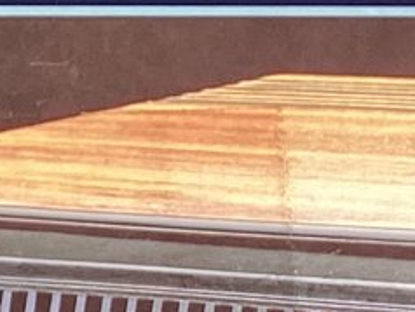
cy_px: 116
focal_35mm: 197
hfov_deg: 9.8
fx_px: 2364
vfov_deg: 7.6
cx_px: 595
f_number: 2.4
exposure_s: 1/50
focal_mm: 3.3
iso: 80
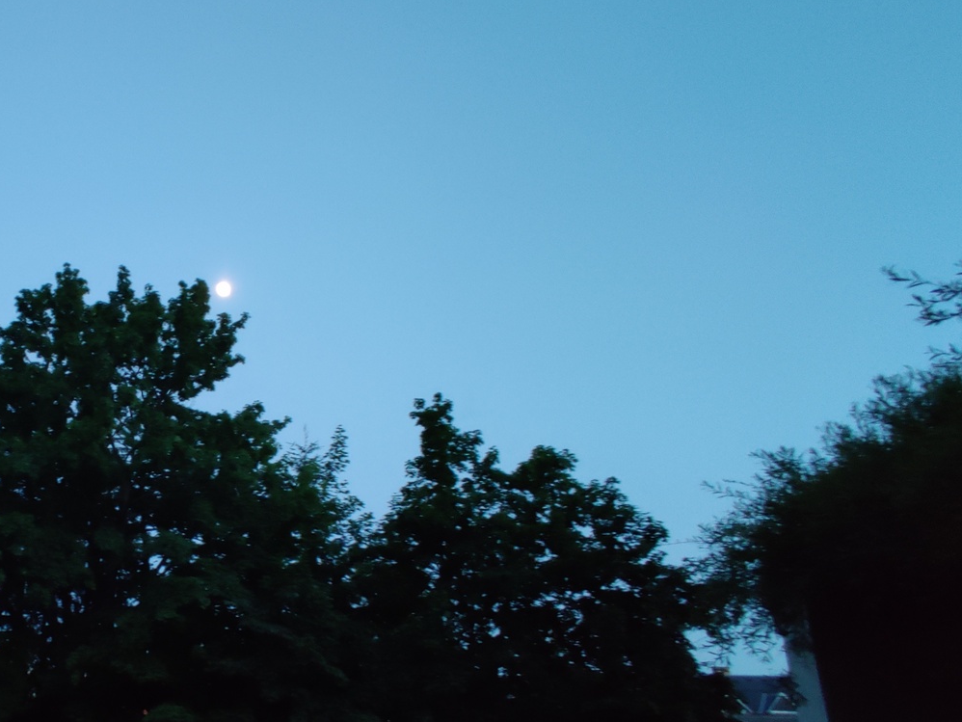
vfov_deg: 54.5
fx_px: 695
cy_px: 429
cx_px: 144
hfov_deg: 61.3
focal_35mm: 25
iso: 2000
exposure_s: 1/14
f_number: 2.2
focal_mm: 2.25
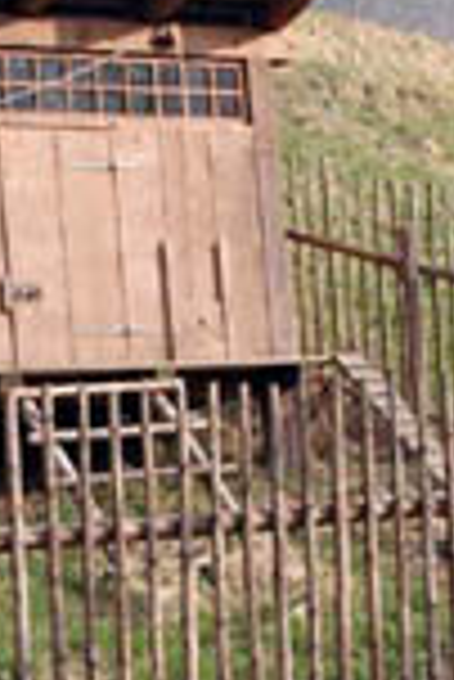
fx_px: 1982
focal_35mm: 105
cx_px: 40
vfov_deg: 19.4
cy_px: 471
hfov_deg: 13.0
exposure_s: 1/169
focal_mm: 8.9
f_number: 4.5
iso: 100
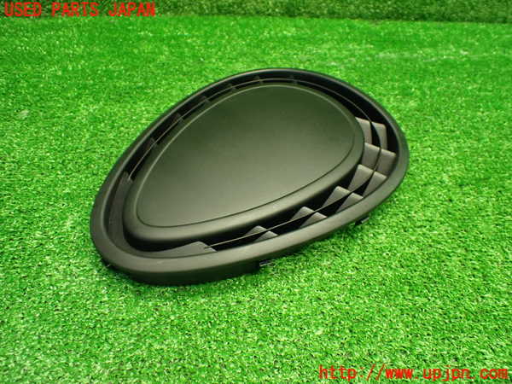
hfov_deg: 60.0
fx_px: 444
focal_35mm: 30
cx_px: 256
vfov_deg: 46.8
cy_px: 192
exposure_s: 1/100
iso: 800
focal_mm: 5.4
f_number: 2.3
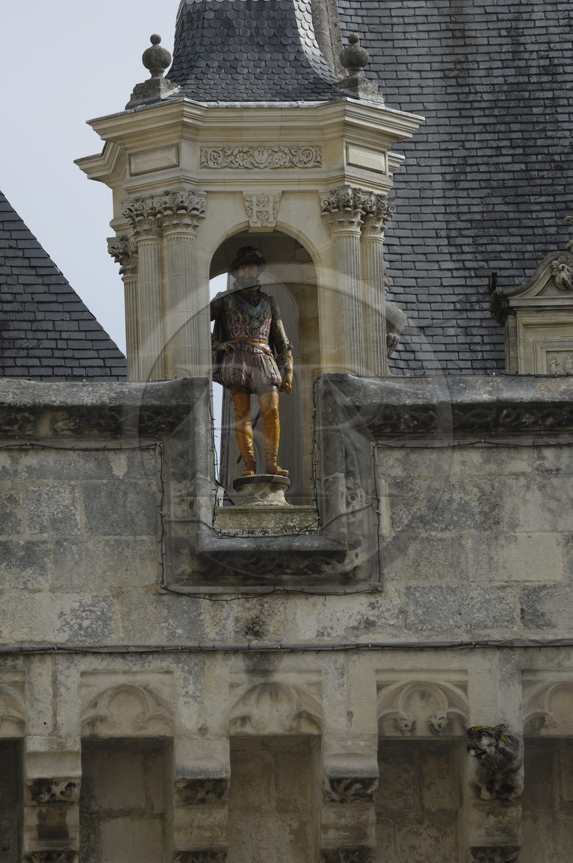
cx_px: 286
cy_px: 432
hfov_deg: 5.1
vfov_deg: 7.6
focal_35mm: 270
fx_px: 6465
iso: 100
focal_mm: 180
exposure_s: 1/160
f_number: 8.5
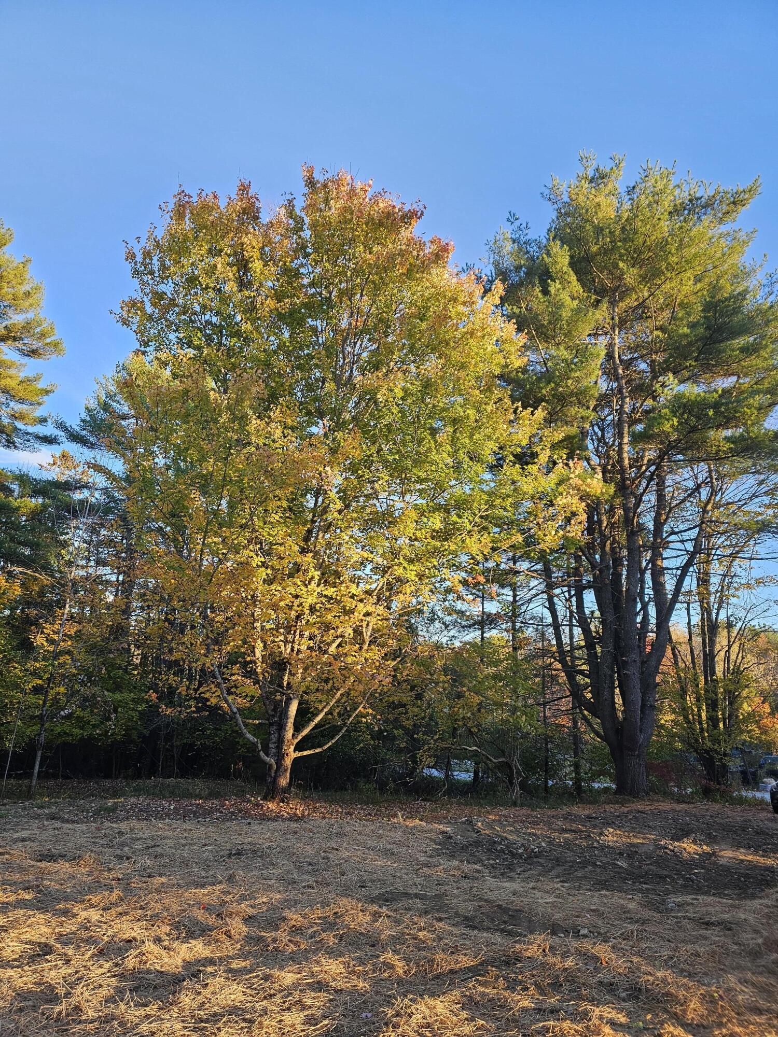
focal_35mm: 23
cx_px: 389
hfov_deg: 58.9
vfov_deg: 73.9
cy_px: 518
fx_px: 689
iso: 32
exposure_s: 1/180
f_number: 1.7
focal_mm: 6.3
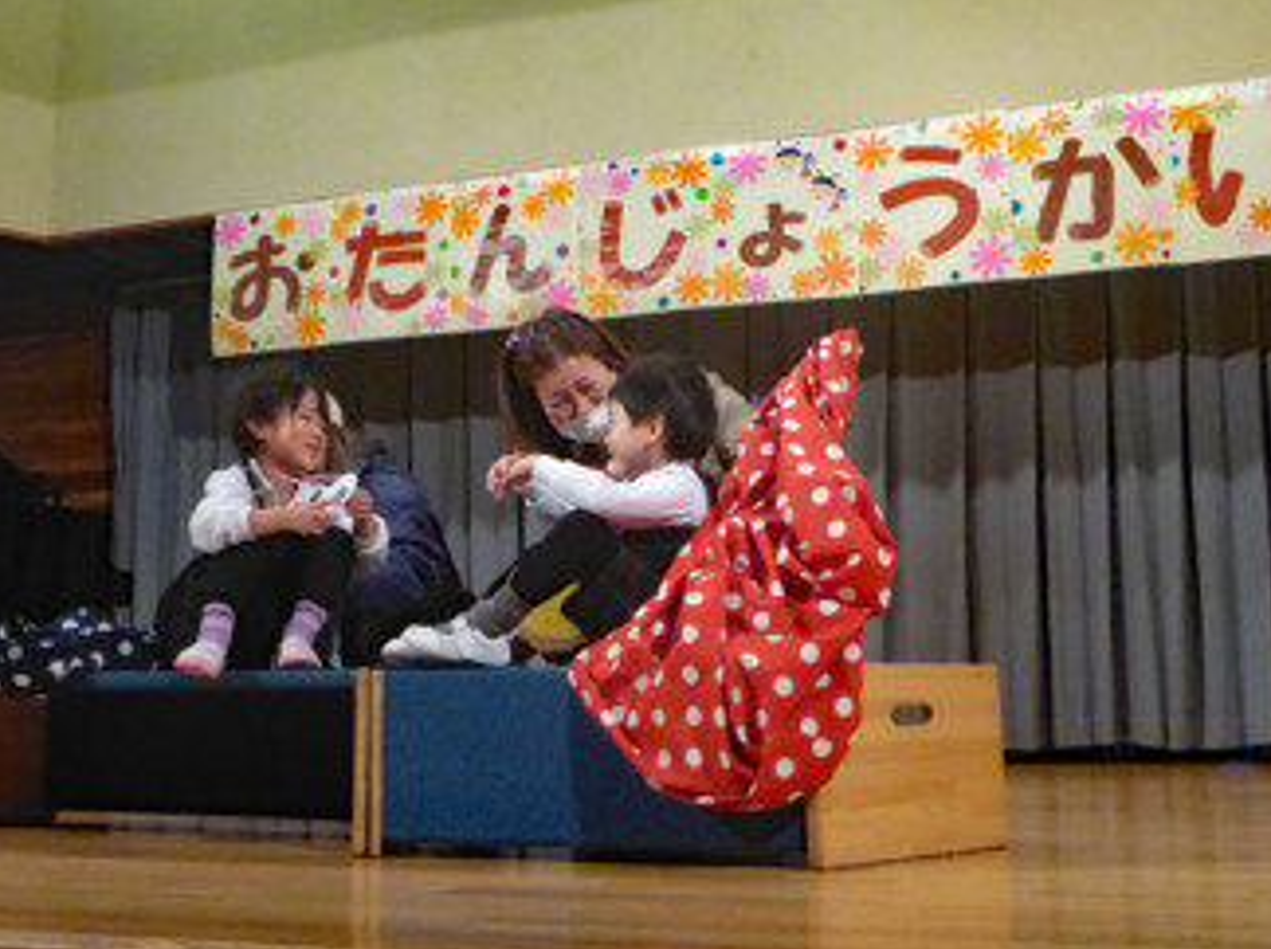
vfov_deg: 35.9
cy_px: 474
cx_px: 612
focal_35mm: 40
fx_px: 1467
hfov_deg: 46.8
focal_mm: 6.4
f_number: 3.9
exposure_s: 1/125
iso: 1600
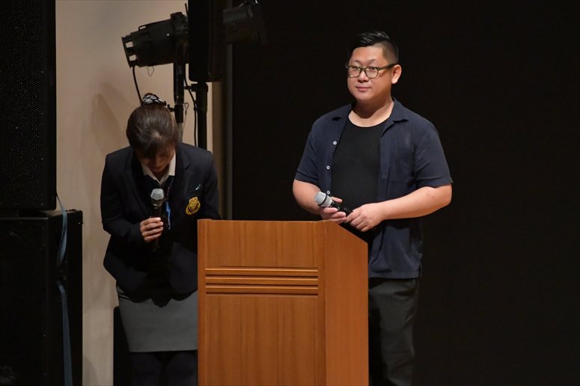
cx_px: 290
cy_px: 193
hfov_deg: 4.6
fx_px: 7247
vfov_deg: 3.1
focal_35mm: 450
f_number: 5.6
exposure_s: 1/400
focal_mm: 300
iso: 10000
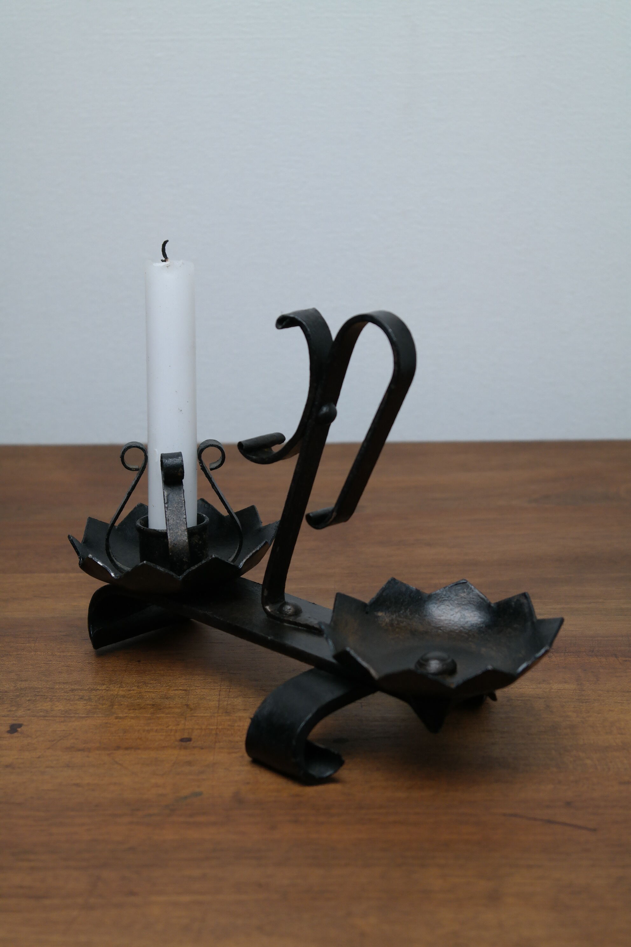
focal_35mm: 77
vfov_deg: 26.3
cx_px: 316
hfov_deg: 17.7
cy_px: 474
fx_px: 2024
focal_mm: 50
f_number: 5.6
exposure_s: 1/80
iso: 800
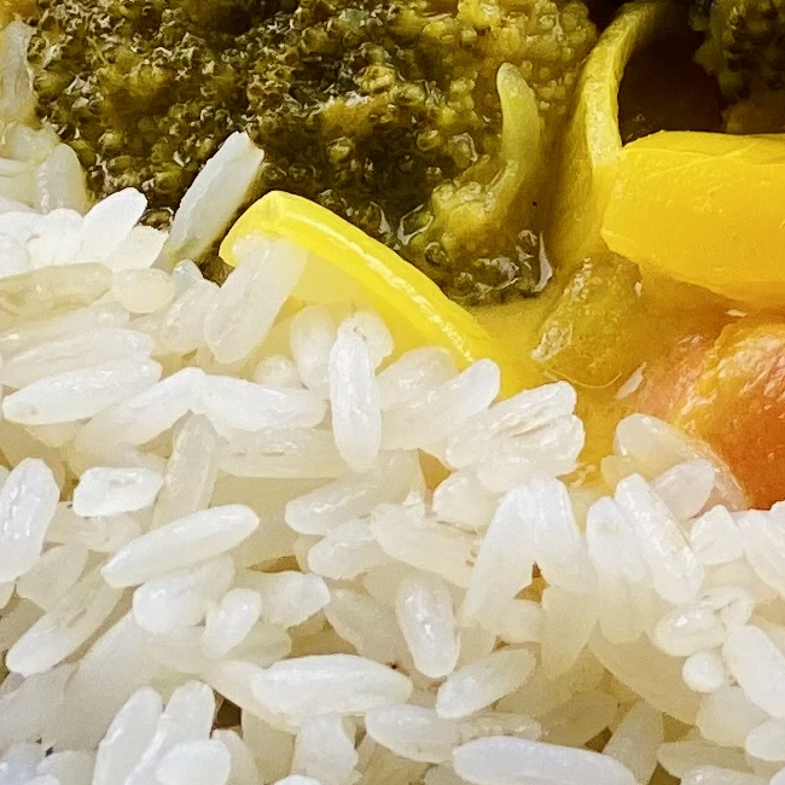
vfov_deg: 6.1
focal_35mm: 285
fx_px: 7312
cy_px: -165
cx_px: 1052
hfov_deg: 6.1
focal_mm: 6
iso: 32
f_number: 2
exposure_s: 1/100
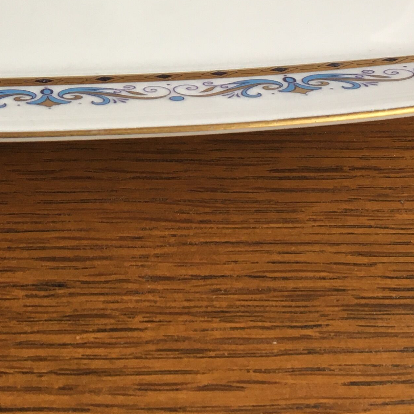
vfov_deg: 19.9
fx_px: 1110
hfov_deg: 20.7
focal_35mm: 82
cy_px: -81
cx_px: 38
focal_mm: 4.15
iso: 25
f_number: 2.2
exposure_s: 1/33
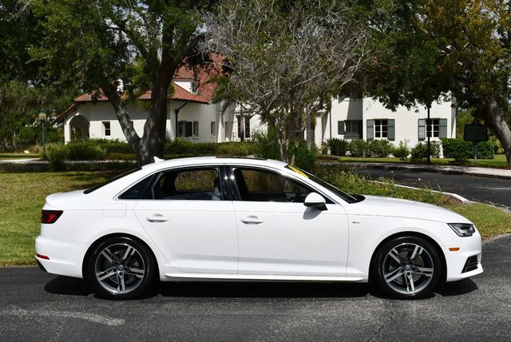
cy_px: 171
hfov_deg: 41.1
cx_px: 256
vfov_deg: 28.1
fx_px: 682
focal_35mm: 48
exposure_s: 1/400
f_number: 10
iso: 100
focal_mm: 24
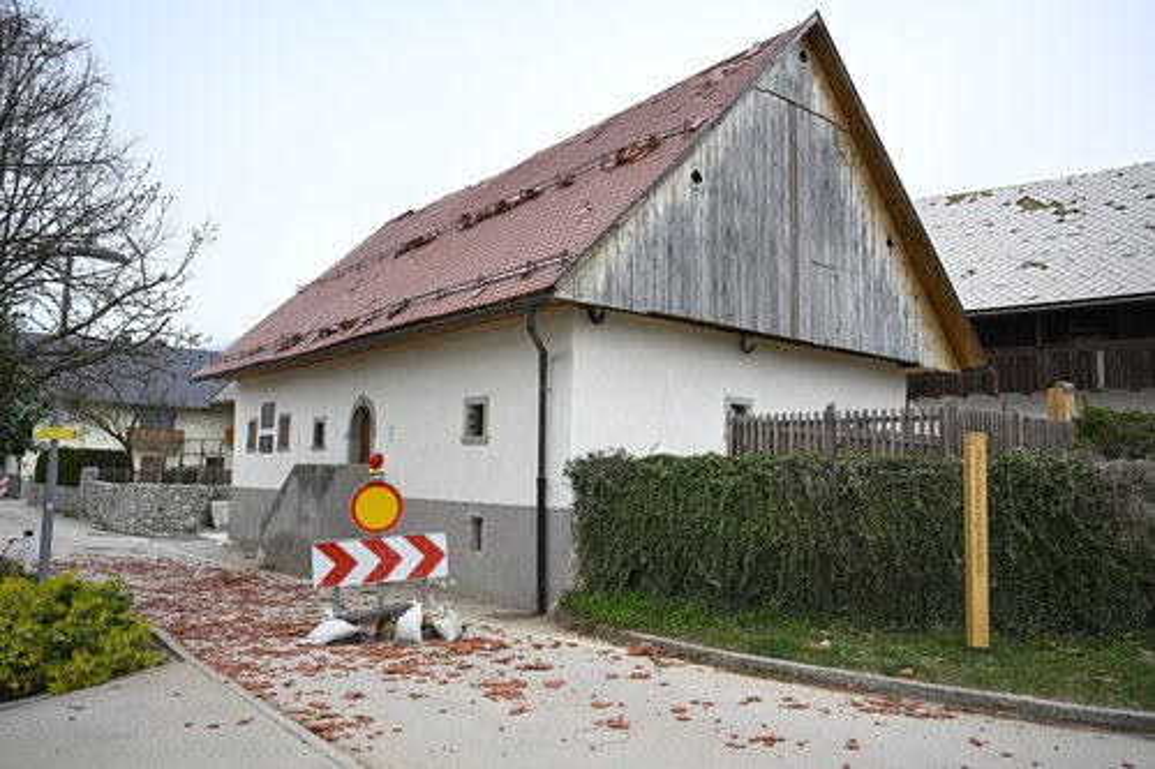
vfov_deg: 44.9
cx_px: 578
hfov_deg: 63.7
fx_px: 930
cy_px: 384
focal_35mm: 29
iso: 160
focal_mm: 29
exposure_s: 1/500
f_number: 4
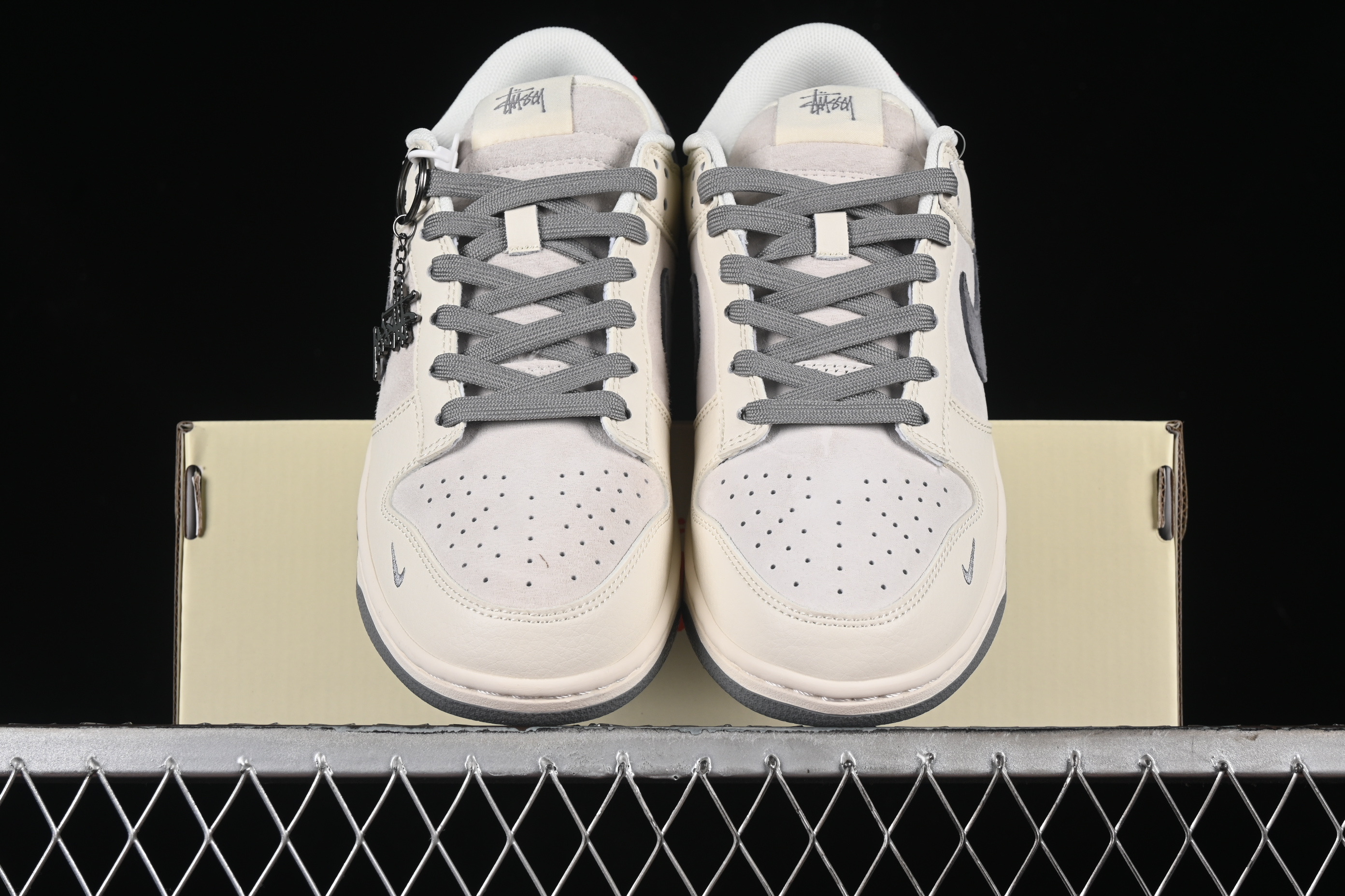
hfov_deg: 27.0
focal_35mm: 75
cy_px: 448
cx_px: 672
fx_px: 2802
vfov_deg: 18.2
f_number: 8
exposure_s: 1/80
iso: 160
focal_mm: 50
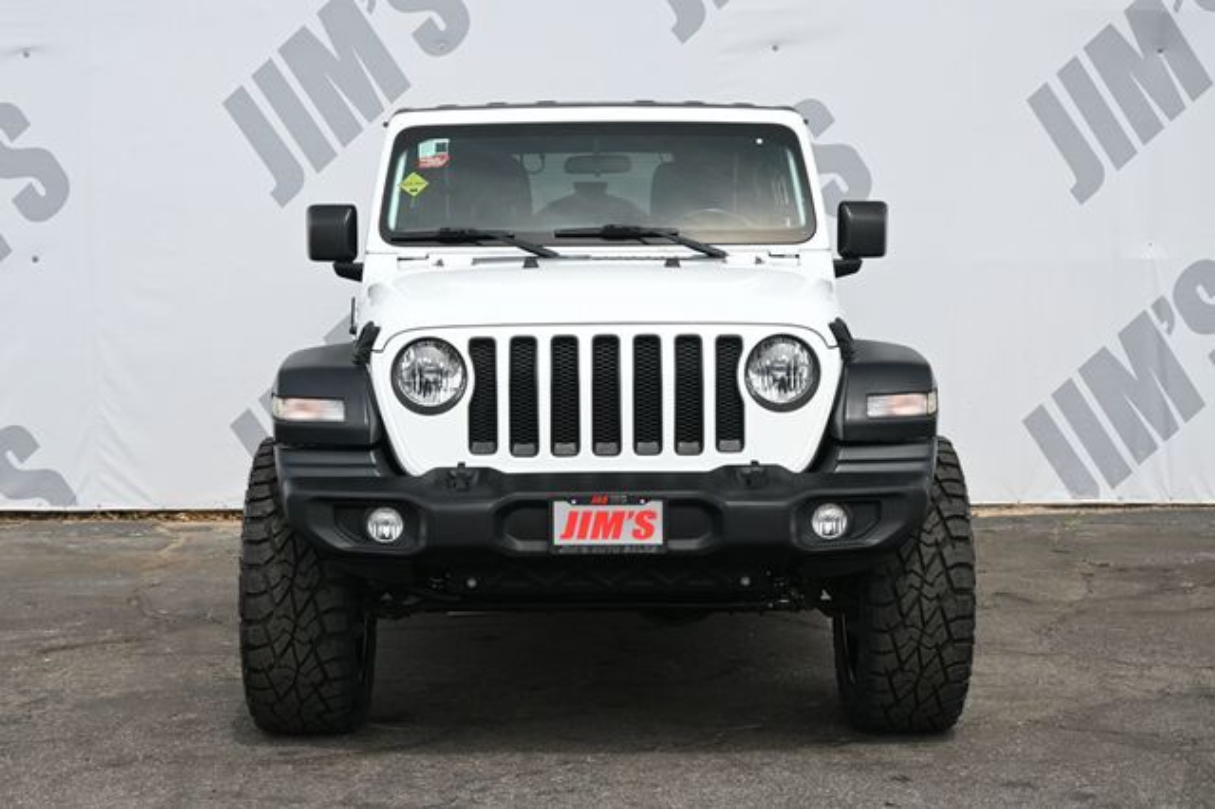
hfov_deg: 31.2
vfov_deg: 21.1
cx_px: 608
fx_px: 2176
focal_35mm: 64
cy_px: 404
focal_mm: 43
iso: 110
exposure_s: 1/250
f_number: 6
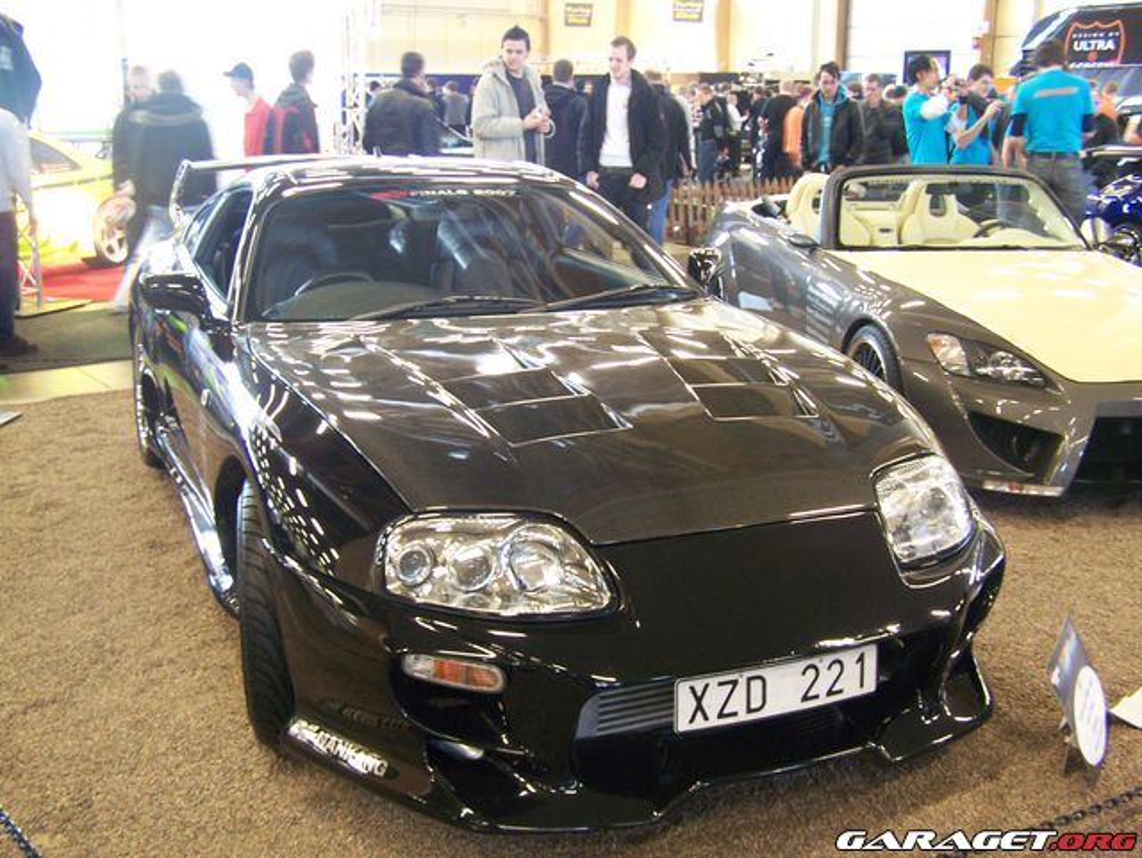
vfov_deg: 37.8
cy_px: 429
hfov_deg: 48.9
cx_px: 571
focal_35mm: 38
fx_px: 1255
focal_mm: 6.3
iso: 160
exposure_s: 1/10
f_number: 2.8
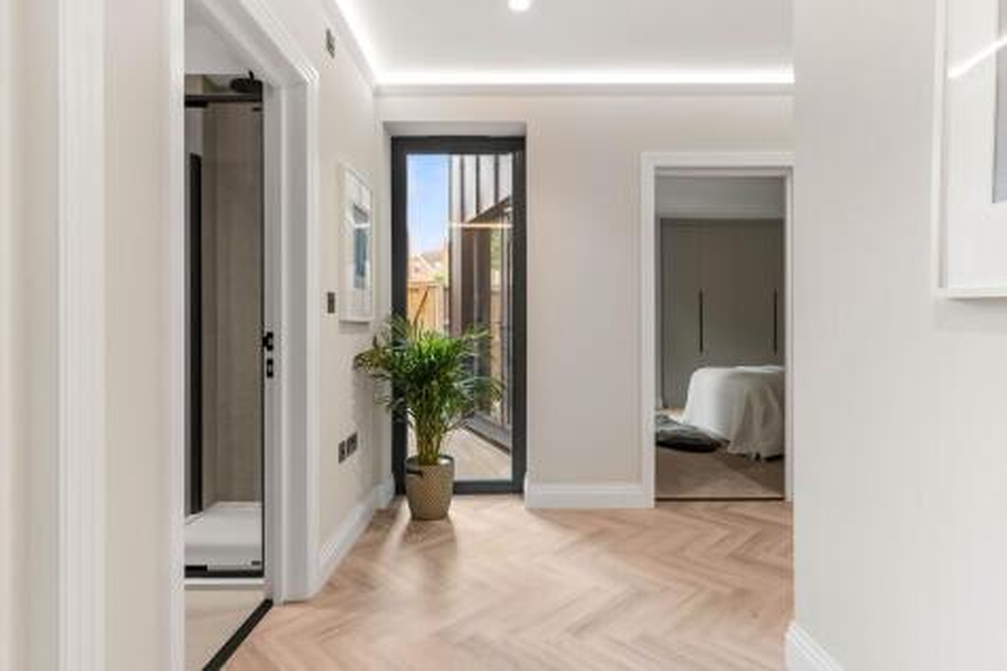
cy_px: 336
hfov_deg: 86.9
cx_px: 504
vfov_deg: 64.5
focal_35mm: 19
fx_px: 531
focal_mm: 19
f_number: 8
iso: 500
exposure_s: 1/6
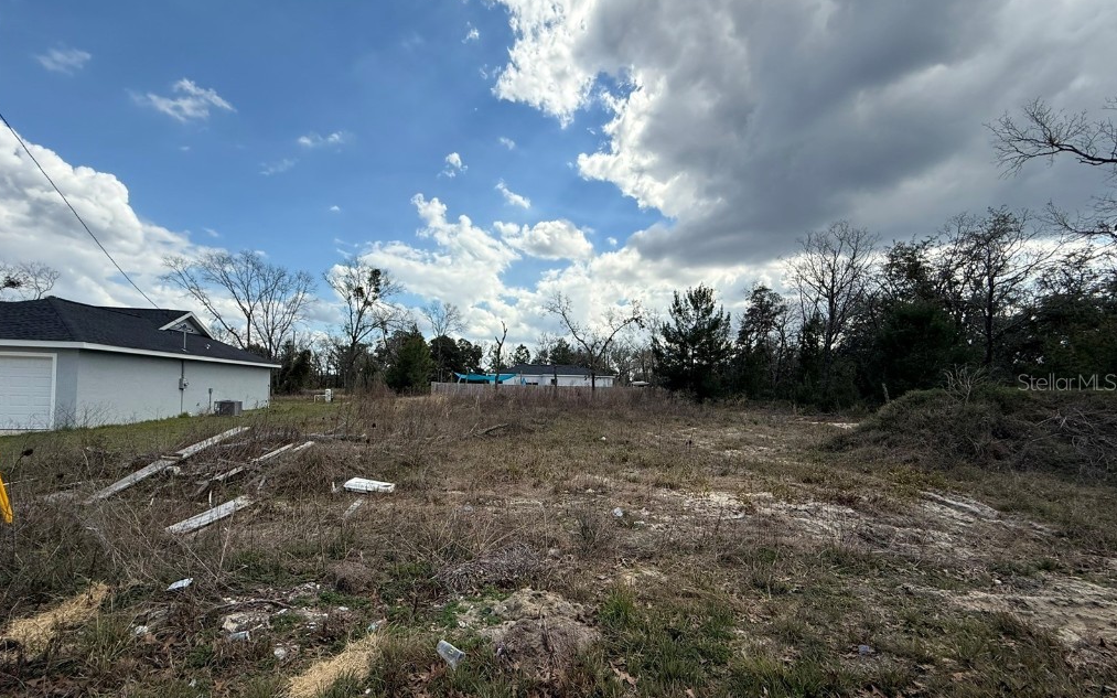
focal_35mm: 15
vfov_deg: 74.6
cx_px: 557
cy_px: 382
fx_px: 457
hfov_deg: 101.5
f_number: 2.2
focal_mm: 2.22
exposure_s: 1/2320
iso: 50
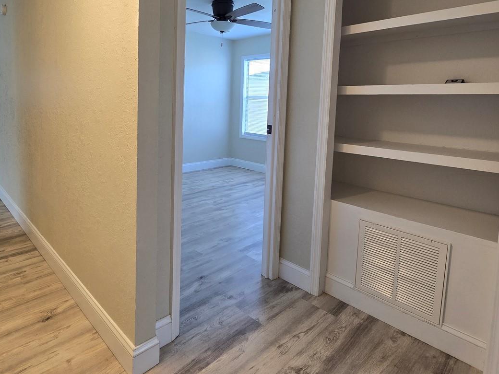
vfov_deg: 64.7
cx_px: 208
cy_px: 134
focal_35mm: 20
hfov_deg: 81.1
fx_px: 288
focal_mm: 2.2
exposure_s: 1/60
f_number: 2.2
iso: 100
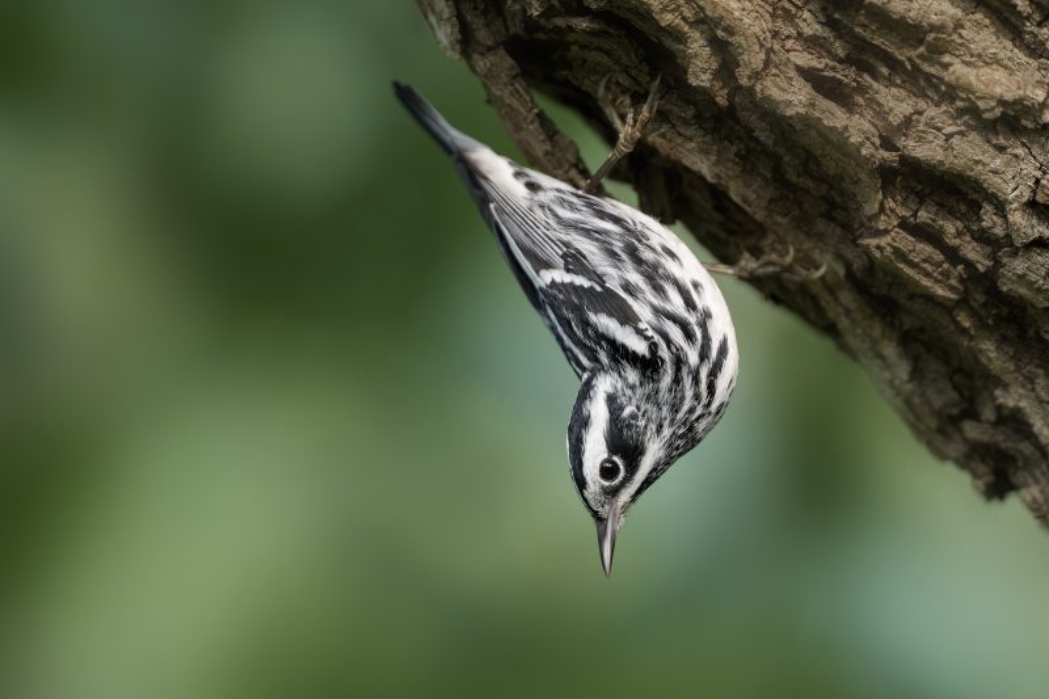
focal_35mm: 630
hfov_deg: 3.3
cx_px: 524
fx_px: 18353
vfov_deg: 2.2
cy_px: 350
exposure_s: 1/1600
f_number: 4
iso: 1600
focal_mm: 420
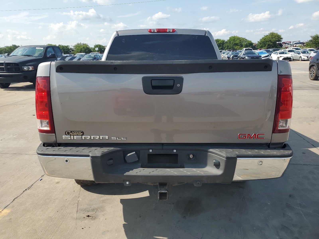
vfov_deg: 53.1
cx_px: 160
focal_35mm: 26
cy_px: 120
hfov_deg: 67.3
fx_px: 240
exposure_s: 1/2500
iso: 50
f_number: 1.5
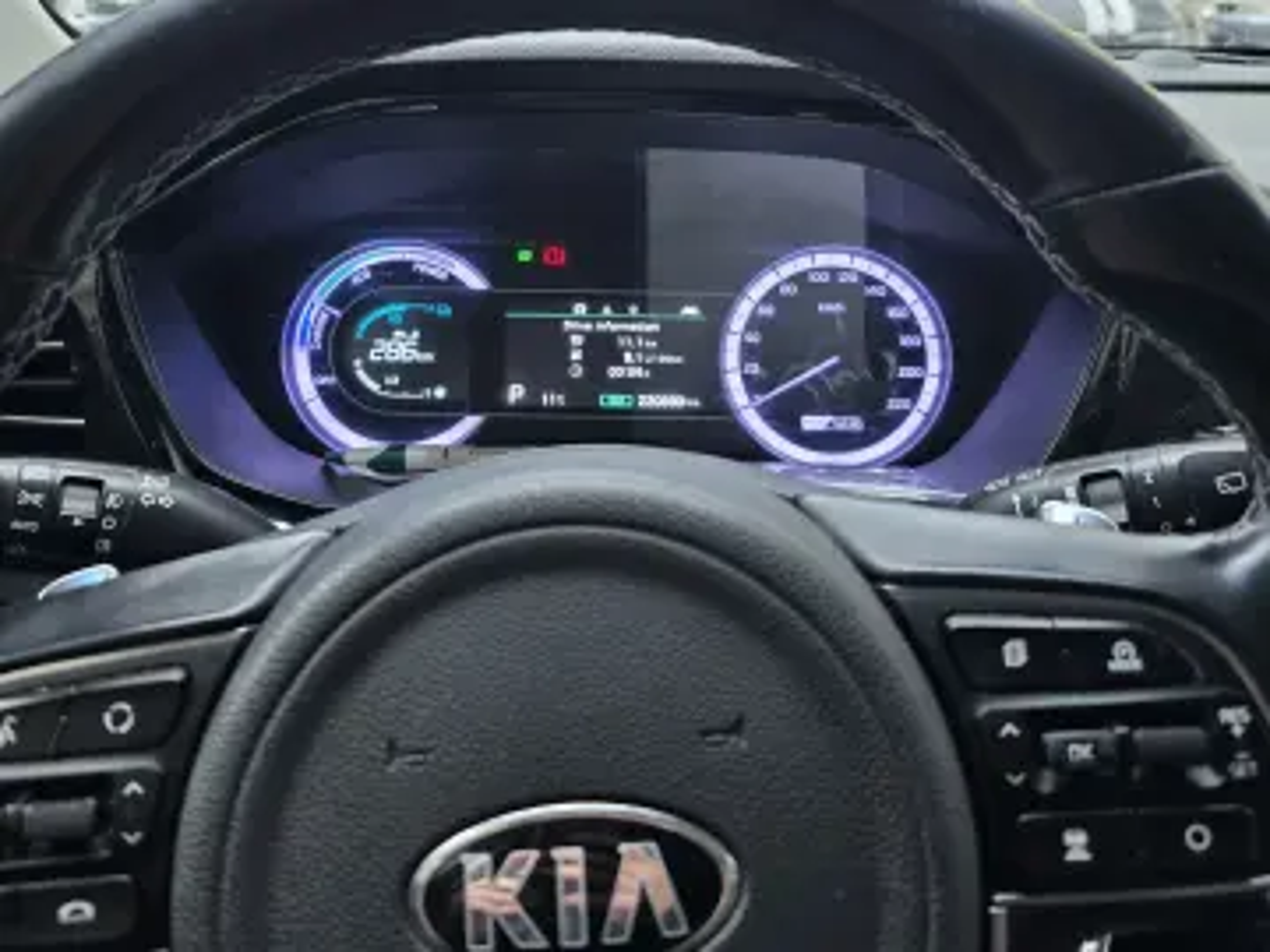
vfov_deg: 58.9
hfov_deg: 73.9
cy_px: 476
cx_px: 635
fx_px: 844
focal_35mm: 23
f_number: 1.7
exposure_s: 1/50.3
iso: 80
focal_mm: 6.3
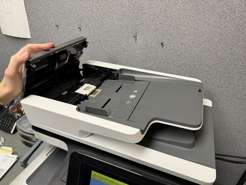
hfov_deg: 71.6
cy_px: 92
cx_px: 123
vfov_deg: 56.8
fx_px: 171
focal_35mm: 24
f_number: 1.78
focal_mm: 6.86
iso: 200
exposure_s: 1/120
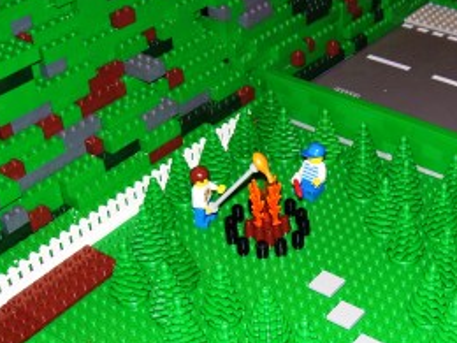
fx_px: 819
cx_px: 345
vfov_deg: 23.5
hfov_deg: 30.7
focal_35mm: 62
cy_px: 248
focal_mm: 6
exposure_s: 1/60
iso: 80
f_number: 2.7
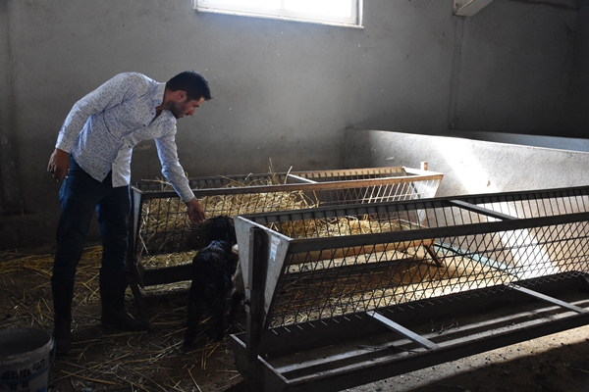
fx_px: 564
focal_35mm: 34
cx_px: 294
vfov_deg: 38.4
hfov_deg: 55.1
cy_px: 196
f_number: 3.8
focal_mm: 23
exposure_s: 1/320
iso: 5000
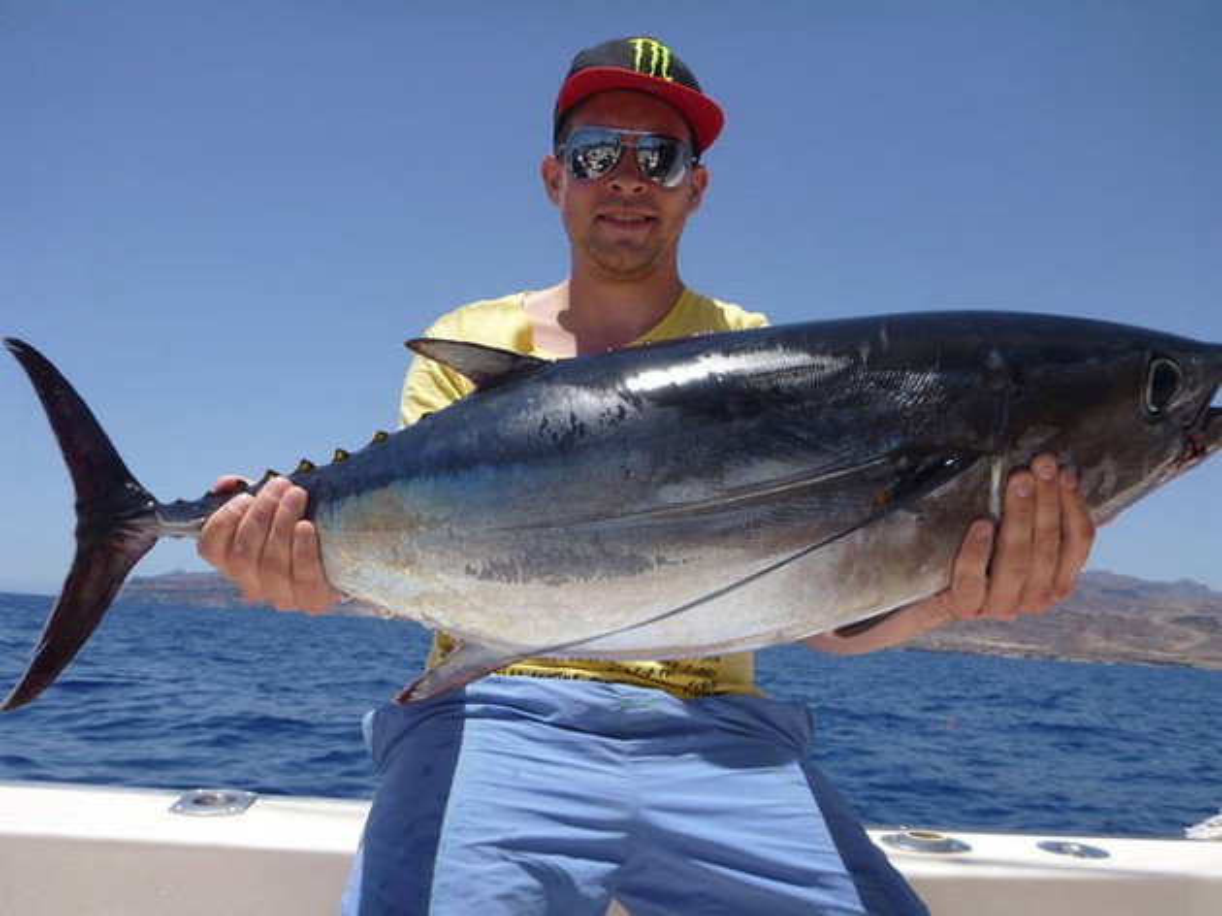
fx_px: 988
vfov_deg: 49.7
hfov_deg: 63.5
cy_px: 458
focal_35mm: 28
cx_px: 611
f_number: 10
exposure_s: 1/125
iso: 100
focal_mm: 4.9
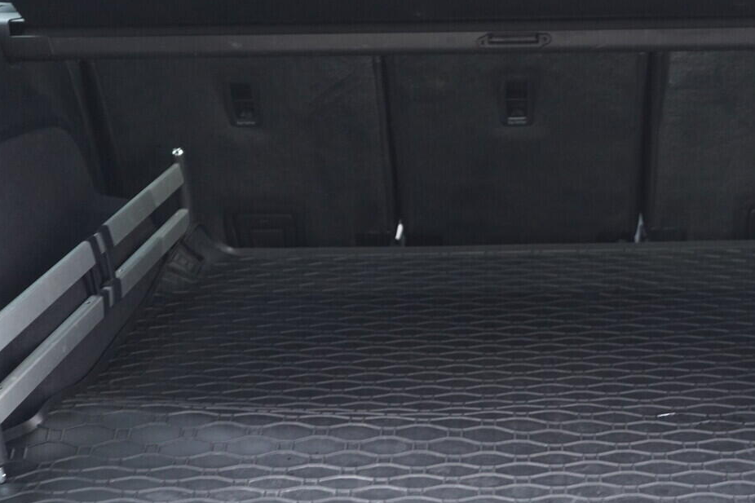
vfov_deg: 24.0
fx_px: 1174
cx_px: 505
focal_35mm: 56
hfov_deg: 35.3
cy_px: 350
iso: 1250
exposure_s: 1/40
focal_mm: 24
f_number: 2.8
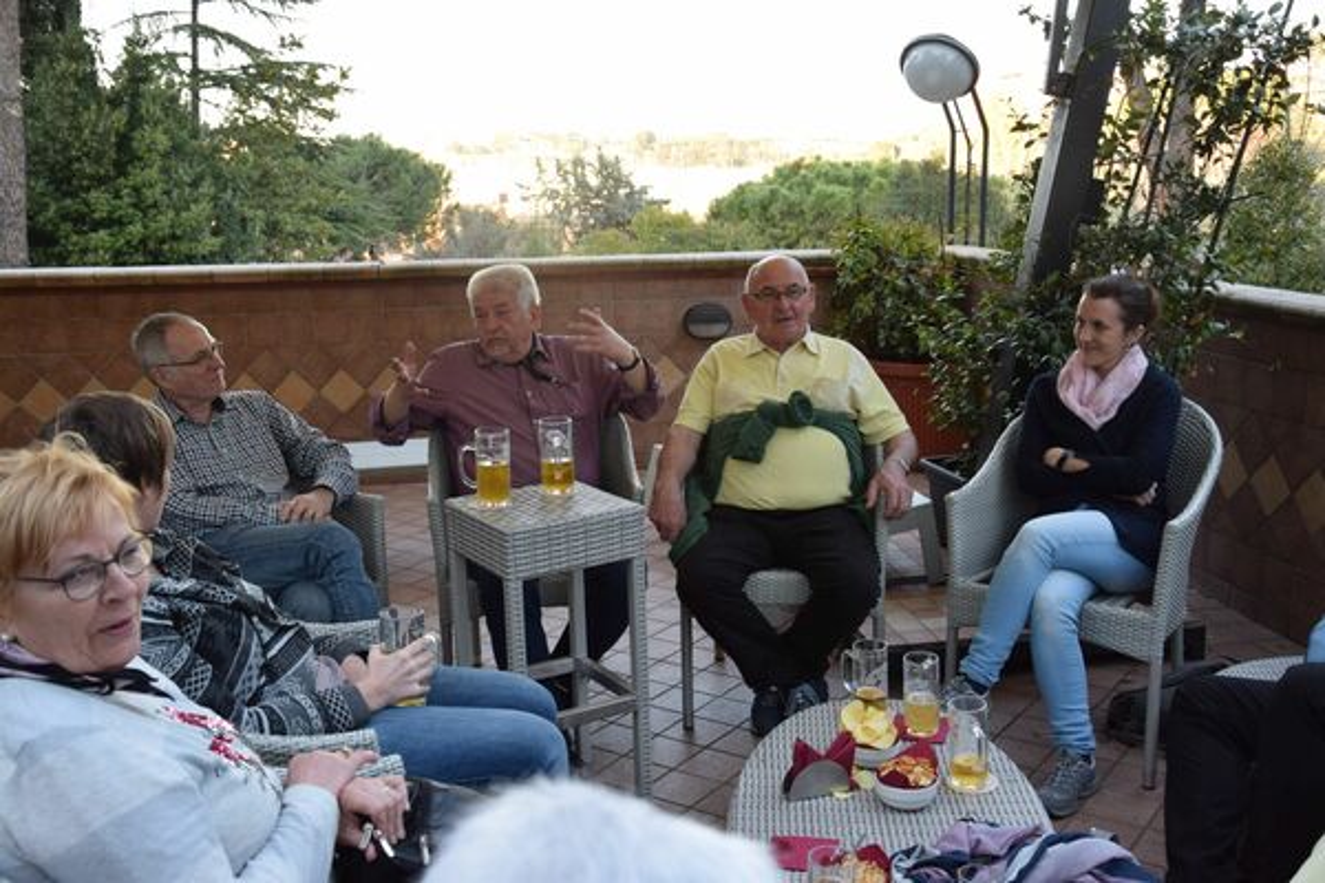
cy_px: 442
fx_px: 1380
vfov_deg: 35.5
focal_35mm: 38
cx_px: 662
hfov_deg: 51.3
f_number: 4.8
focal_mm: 25
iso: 400
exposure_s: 1/90
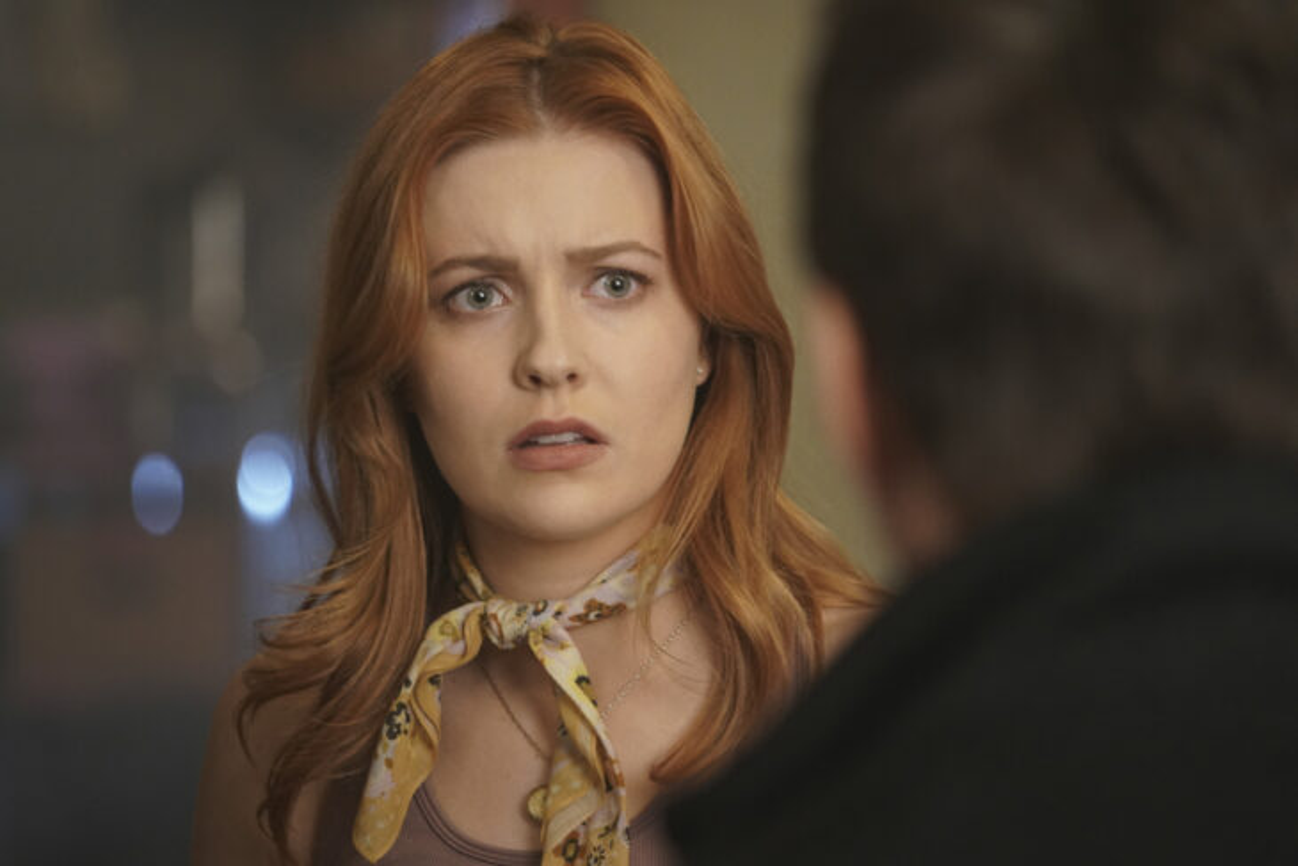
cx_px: 649
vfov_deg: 6.9
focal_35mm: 200
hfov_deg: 10.3
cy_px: 433
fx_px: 7212
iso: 3200
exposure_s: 1/60
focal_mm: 200
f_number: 4
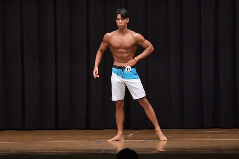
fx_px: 1493
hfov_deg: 9.2
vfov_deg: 6.1
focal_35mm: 225
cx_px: 120
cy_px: 80
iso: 6400
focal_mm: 150
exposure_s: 1/400
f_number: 5.6
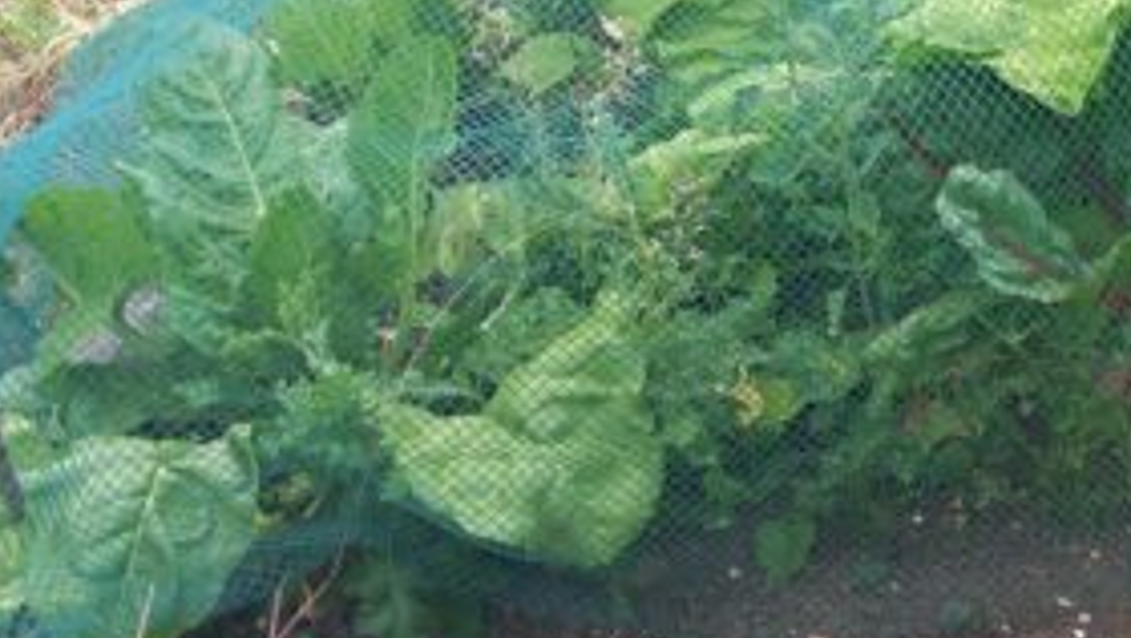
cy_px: 117
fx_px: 1891
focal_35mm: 63
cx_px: 1139
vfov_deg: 19.0
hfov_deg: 30.8
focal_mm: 4
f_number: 1.8
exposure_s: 1/100
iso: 25
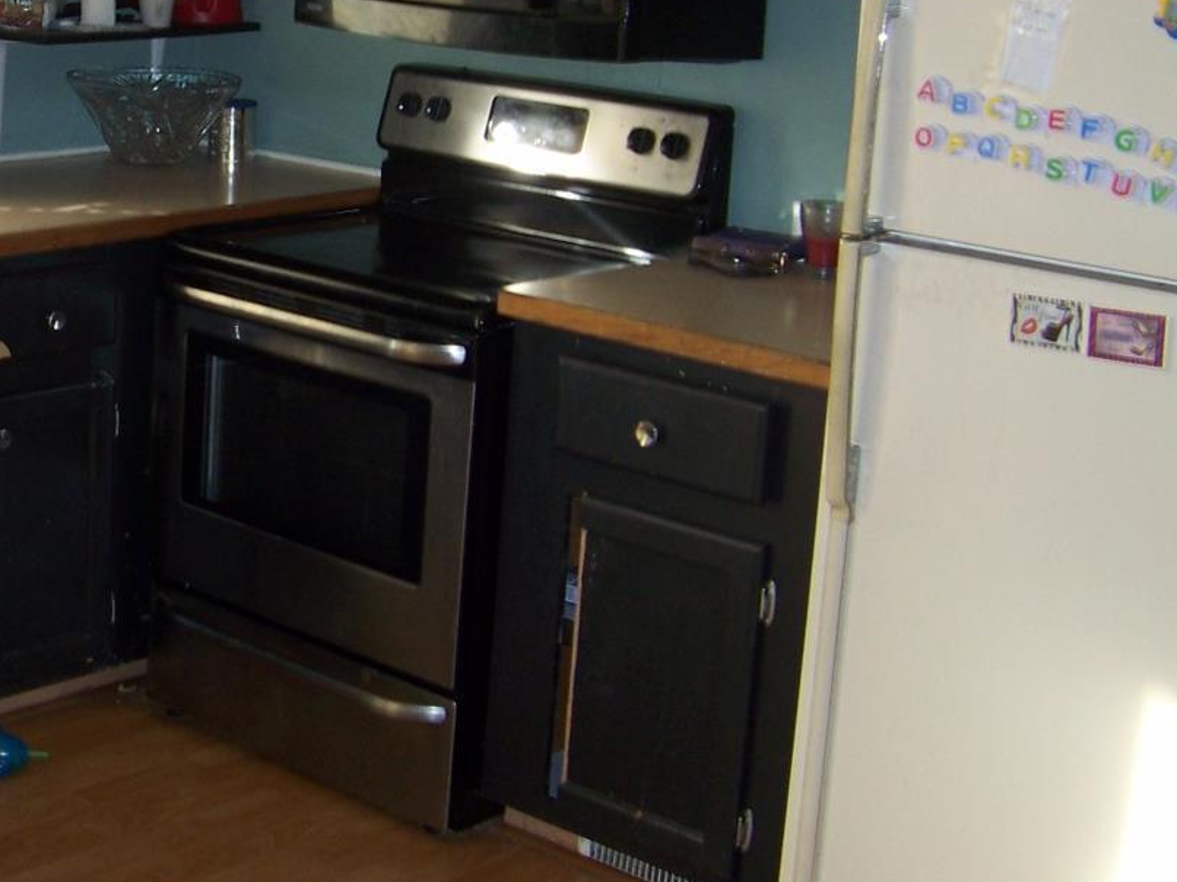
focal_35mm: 67
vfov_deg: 21.8
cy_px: 264
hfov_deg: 27.8
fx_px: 2277
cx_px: 88
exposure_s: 1/30
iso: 64
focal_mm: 5.85
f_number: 2.8
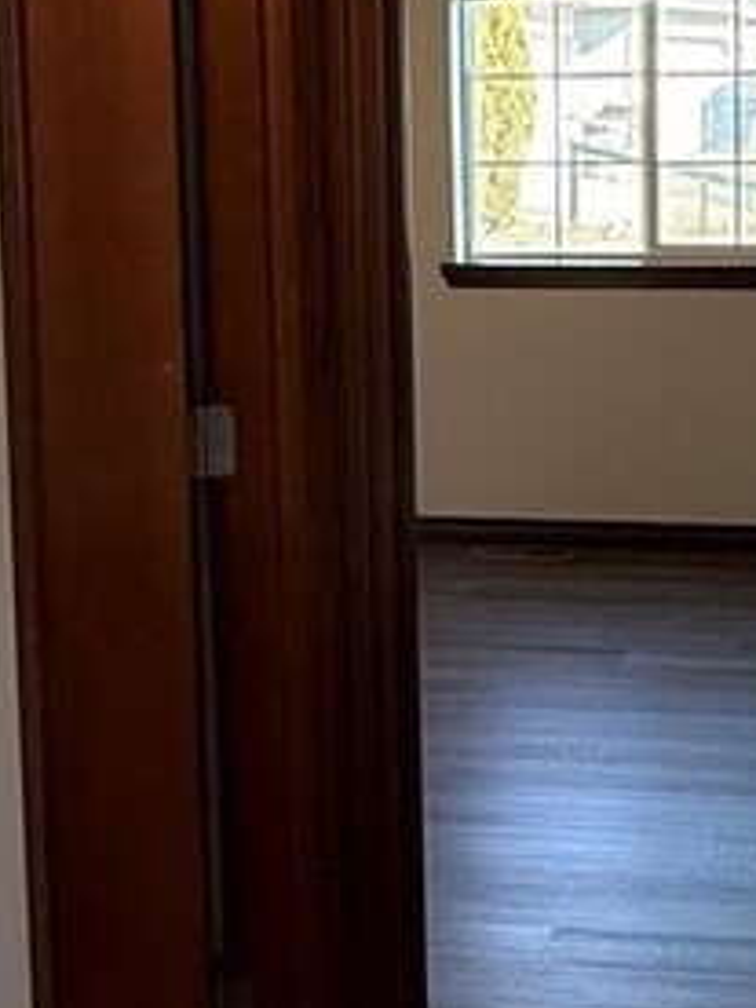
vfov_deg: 26.6
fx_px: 2126
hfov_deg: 20.1
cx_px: 500
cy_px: 358
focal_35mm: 73
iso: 250
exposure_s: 1/120
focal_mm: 2.22
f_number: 2.2
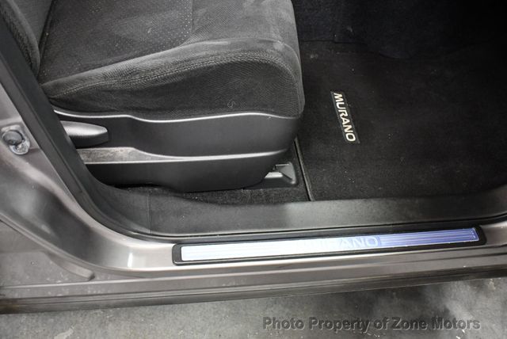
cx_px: 254
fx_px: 507
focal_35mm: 36
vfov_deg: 36.9
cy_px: 170
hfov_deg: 53.1
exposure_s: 1/80
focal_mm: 18
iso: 3200
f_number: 3.5
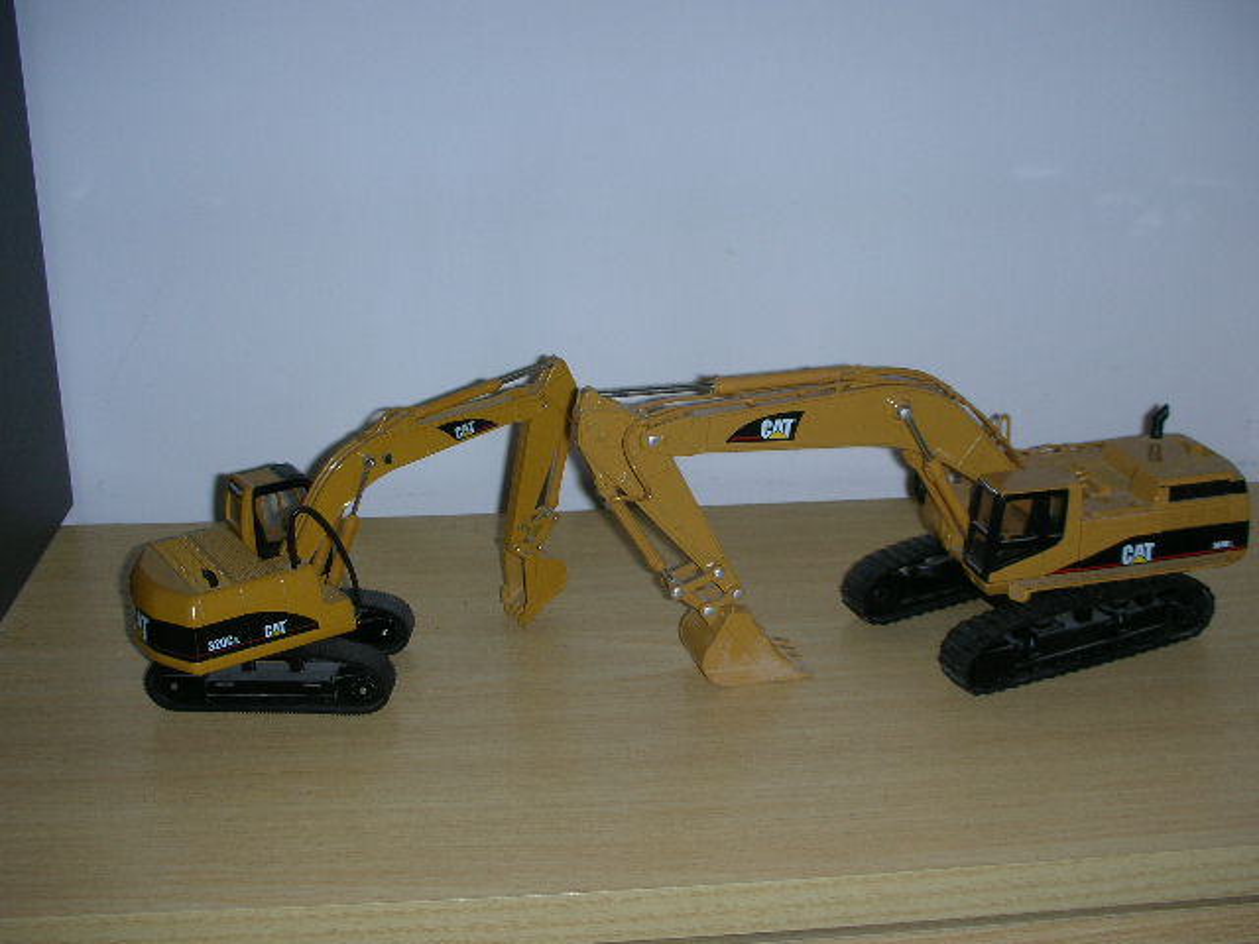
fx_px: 1673
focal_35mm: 46
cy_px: 472
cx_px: 630
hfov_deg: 41.2
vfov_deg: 31.5
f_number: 3.5
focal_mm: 7.7
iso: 50
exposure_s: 1/60.1
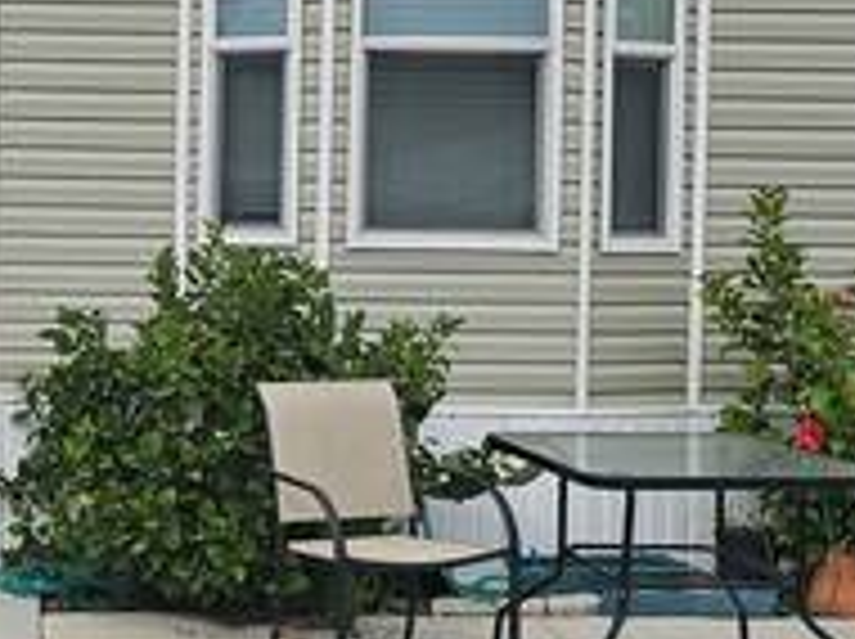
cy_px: 288
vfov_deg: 23.6
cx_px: 63
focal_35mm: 62
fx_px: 1529
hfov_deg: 29.7
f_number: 1.7
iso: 16
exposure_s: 1/1300
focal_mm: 6.3
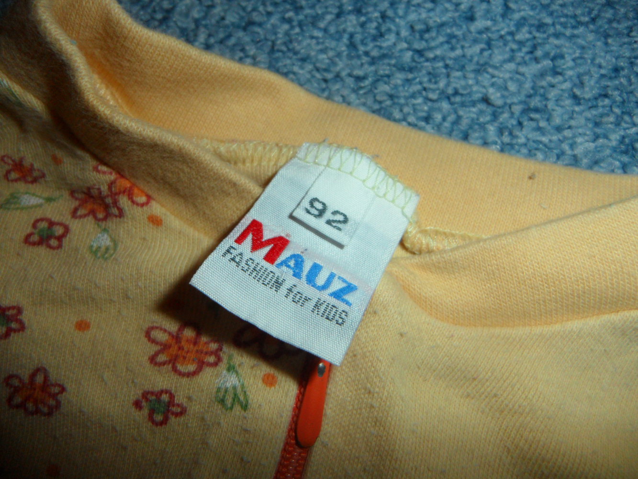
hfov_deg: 71.6
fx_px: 442
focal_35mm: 24
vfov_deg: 56.8
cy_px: 240
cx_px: 319
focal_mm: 4.1
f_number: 8.2
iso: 100
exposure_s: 1/10
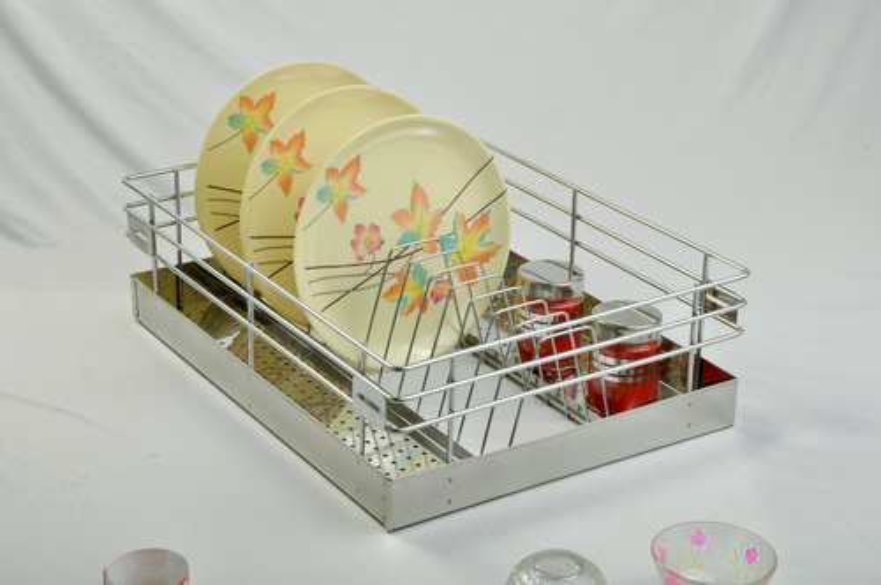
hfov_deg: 26.0
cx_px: 440
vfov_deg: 17.4
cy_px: 292
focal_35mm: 78
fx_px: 1906
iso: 200
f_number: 22
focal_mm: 52
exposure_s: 1/125
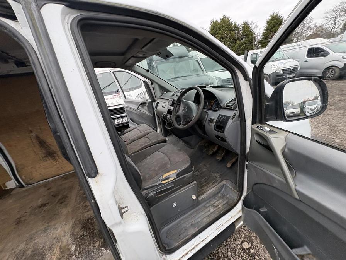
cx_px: 173
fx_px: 140
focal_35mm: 14
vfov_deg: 85.7
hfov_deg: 102.1
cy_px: 130
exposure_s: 1/105
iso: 125
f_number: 2.2
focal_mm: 2.22
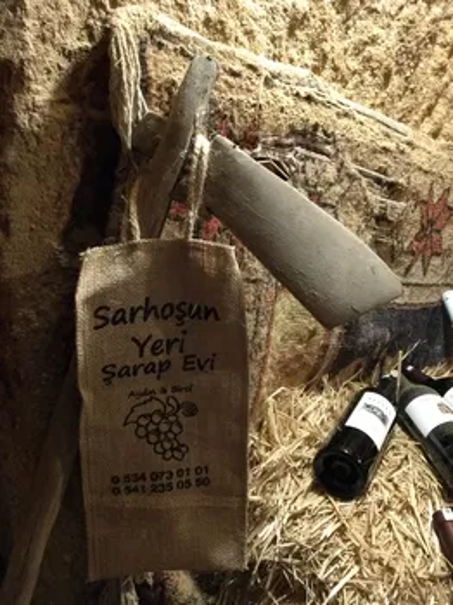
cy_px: 302
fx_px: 454
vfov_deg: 67.3
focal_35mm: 26
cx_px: 226
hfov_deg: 53.0
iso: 1600
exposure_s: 1/14
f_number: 2.2
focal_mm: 3.82
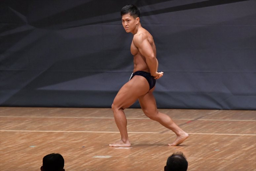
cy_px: 86
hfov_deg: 6.5
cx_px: 128
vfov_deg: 4.4
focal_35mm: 315
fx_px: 2239
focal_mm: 210
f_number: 5.6
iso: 6400
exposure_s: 1/400
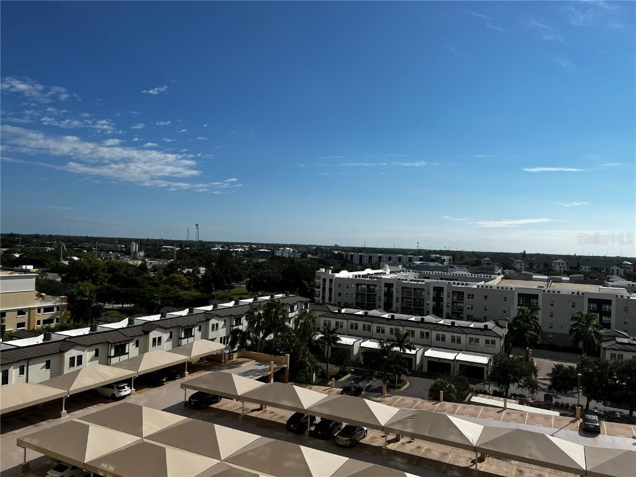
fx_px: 478
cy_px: 238
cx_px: 318
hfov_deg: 67.3
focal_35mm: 26
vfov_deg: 53.1
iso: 50
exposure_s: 1/9434
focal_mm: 5.7
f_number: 1.5
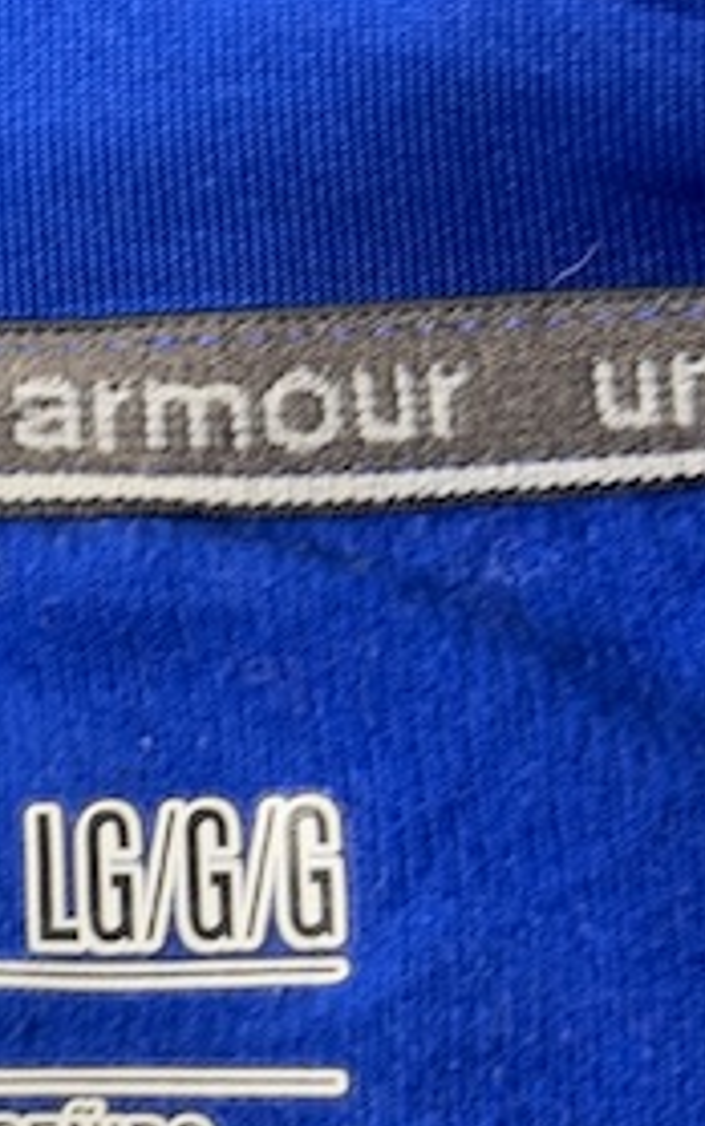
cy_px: 693
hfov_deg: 11.0
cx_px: -89
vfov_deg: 17.8
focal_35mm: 117
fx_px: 3593
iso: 100
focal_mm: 6.76
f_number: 1.78
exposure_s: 1/50
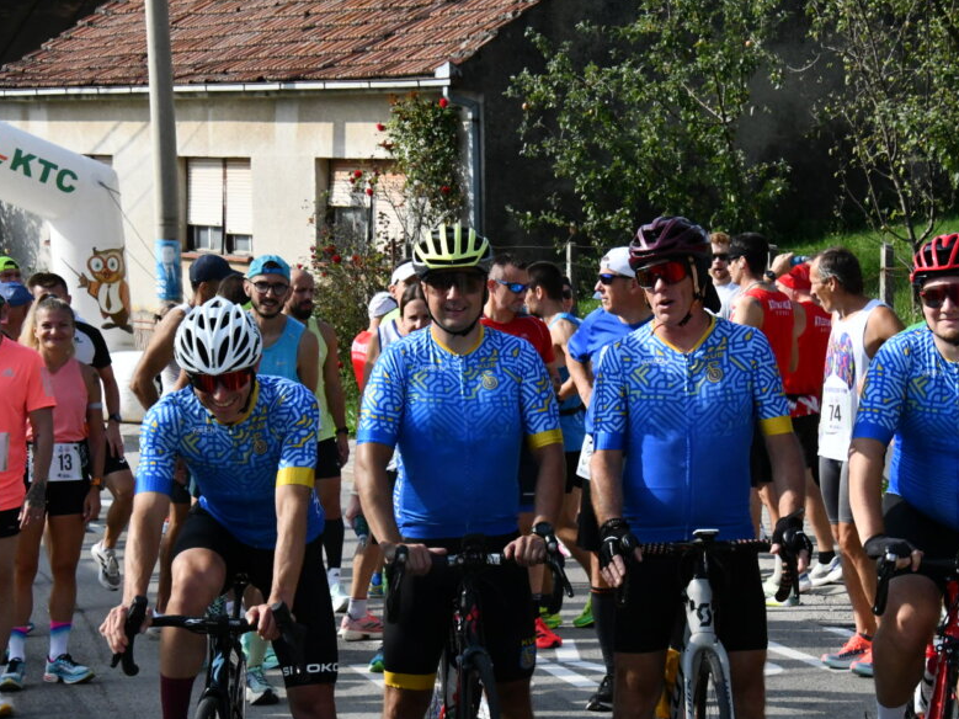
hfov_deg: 17.9
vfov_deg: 13.5
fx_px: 3047
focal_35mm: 110
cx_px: 563
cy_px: 413
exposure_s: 1/3200
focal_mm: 58
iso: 3200
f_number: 14
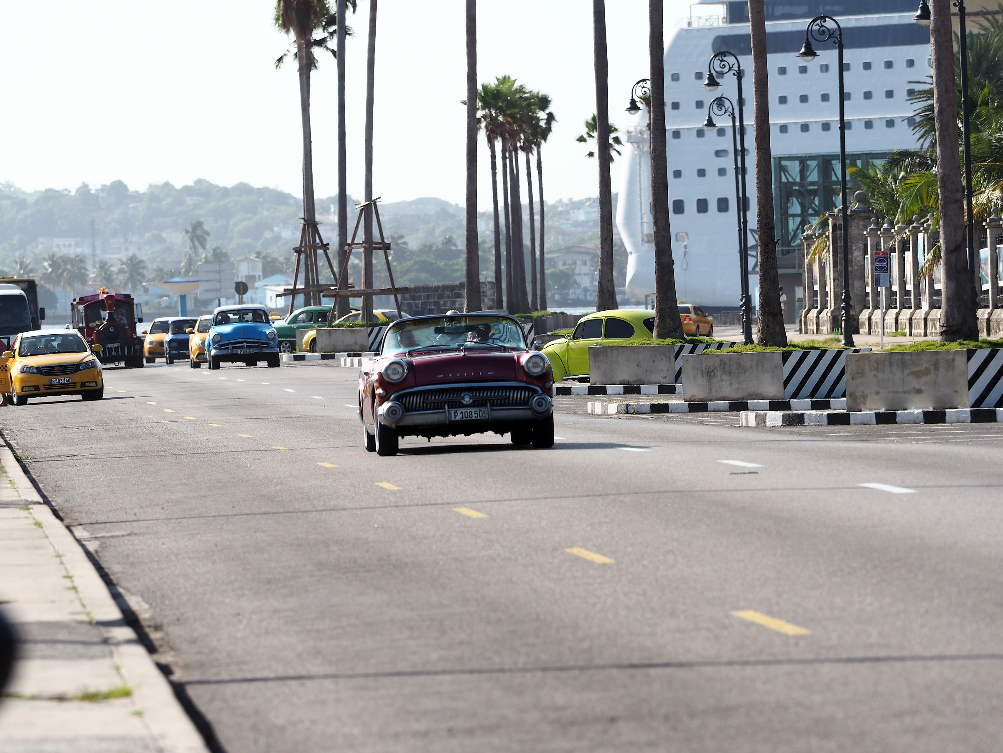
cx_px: 502
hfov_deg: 6.6
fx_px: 8693
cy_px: 376
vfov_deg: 5.0
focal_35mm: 300
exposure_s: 1/2000
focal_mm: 150
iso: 200
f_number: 4
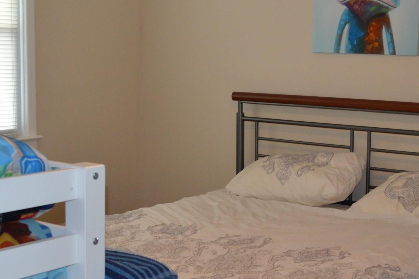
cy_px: 157
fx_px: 803
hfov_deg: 29.2
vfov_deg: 19.7
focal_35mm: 69
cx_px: 251
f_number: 4
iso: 900
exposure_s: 1/60
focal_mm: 24
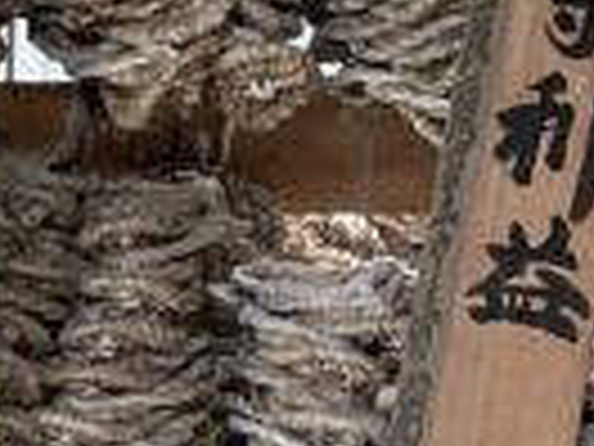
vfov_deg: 7.2
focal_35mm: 202
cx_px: -315
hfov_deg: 9.5
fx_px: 3466
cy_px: -252
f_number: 1.6
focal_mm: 4.2
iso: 100
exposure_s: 1/121
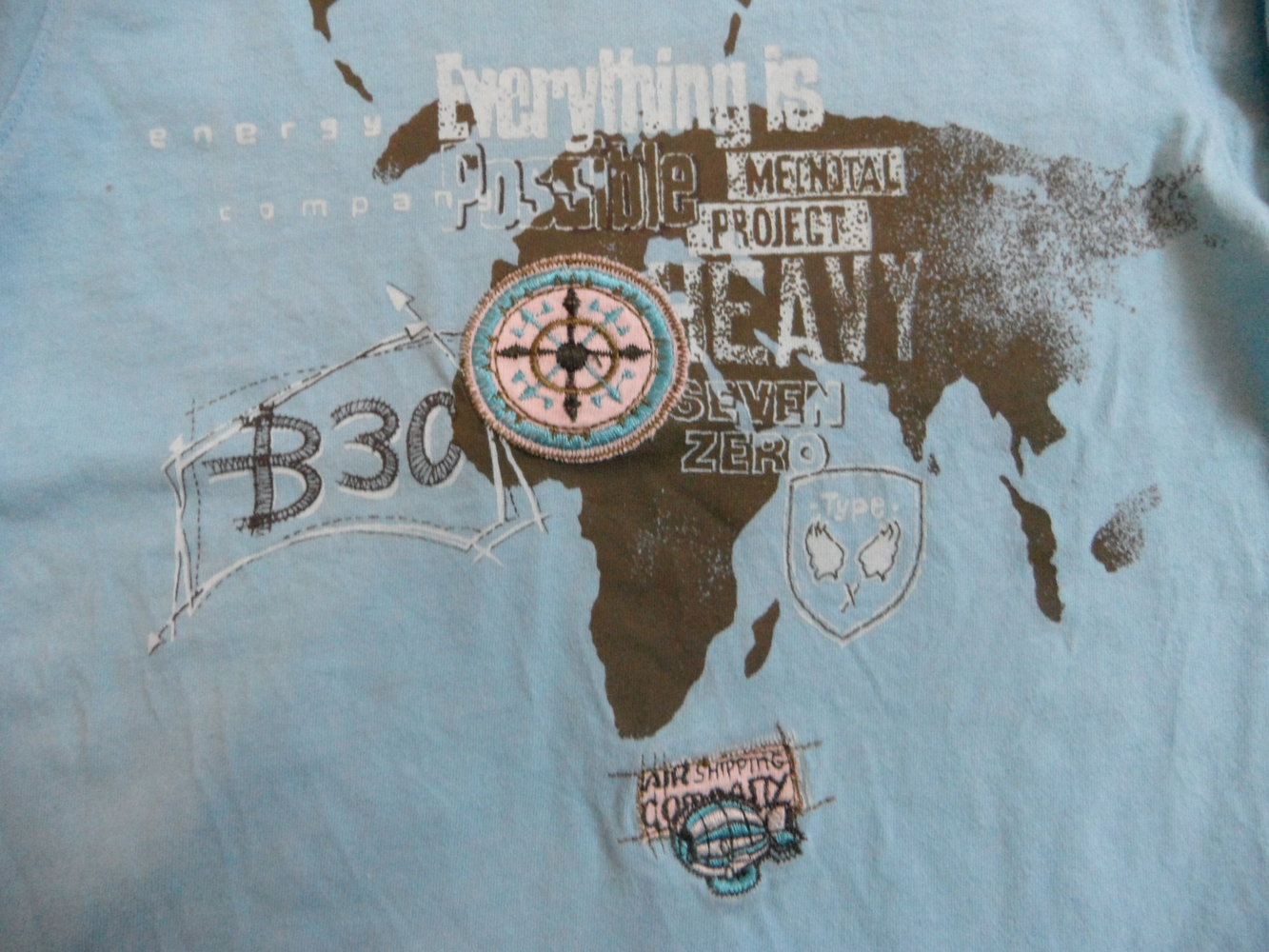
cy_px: 476
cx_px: 634
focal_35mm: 24
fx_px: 880
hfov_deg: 71.6
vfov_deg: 56.8
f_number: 2.9
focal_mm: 4.1
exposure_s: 1/30
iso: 400
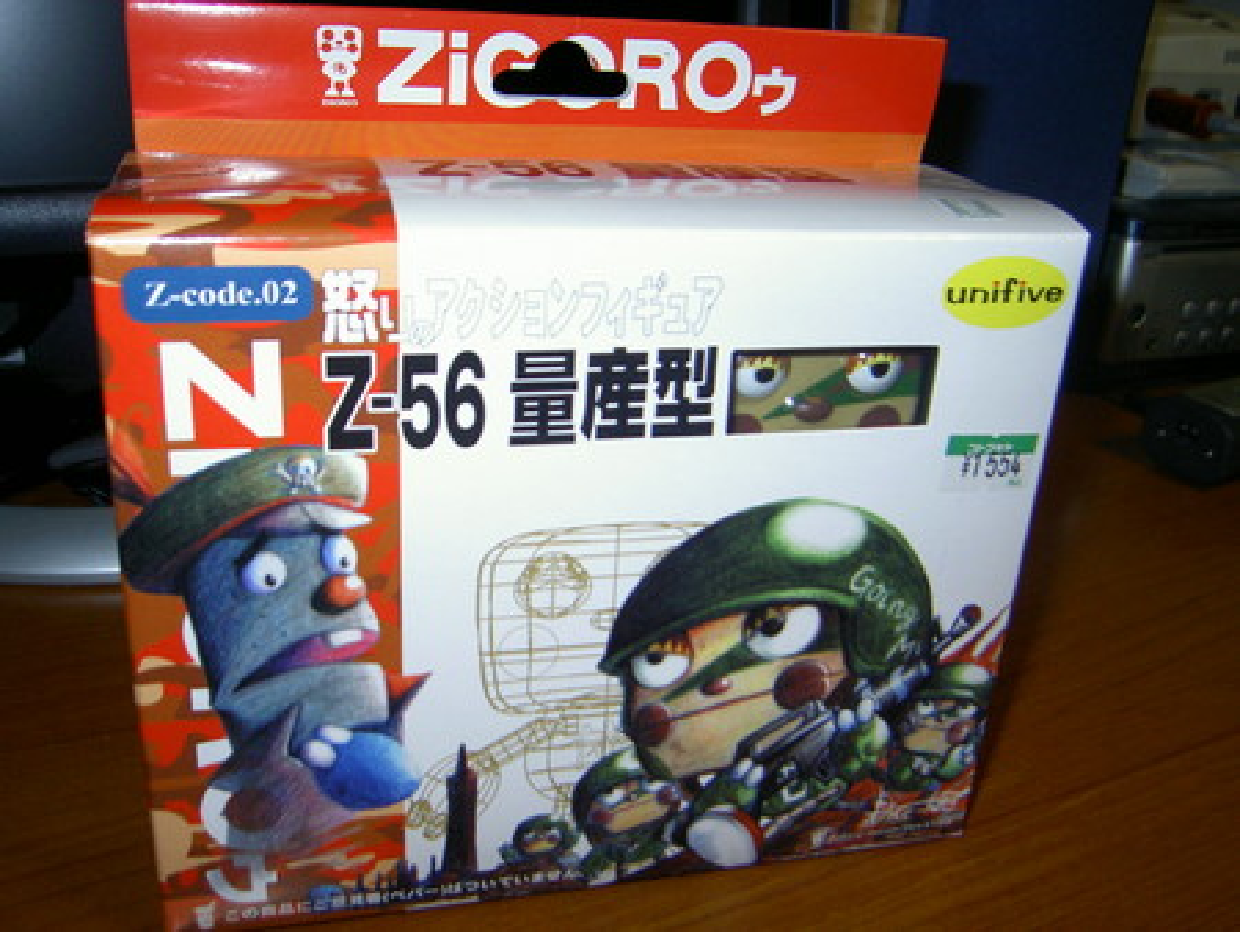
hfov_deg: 53.9
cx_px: 620
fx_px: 1219
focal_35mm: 34
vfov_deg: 41.8
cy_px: 466
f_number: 2.8
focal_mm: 5.6
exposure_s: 1/60
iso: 100
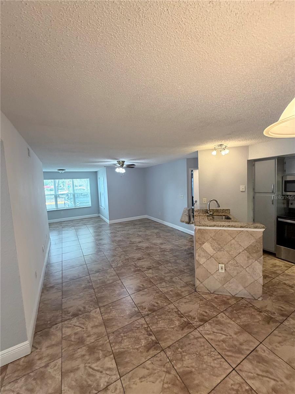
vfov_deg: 102.1
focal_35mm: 14
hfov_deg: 85.7
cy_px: 197
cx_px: 148
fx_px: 159
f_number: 2.2
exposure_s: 1/60
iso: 200
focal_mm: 2.22
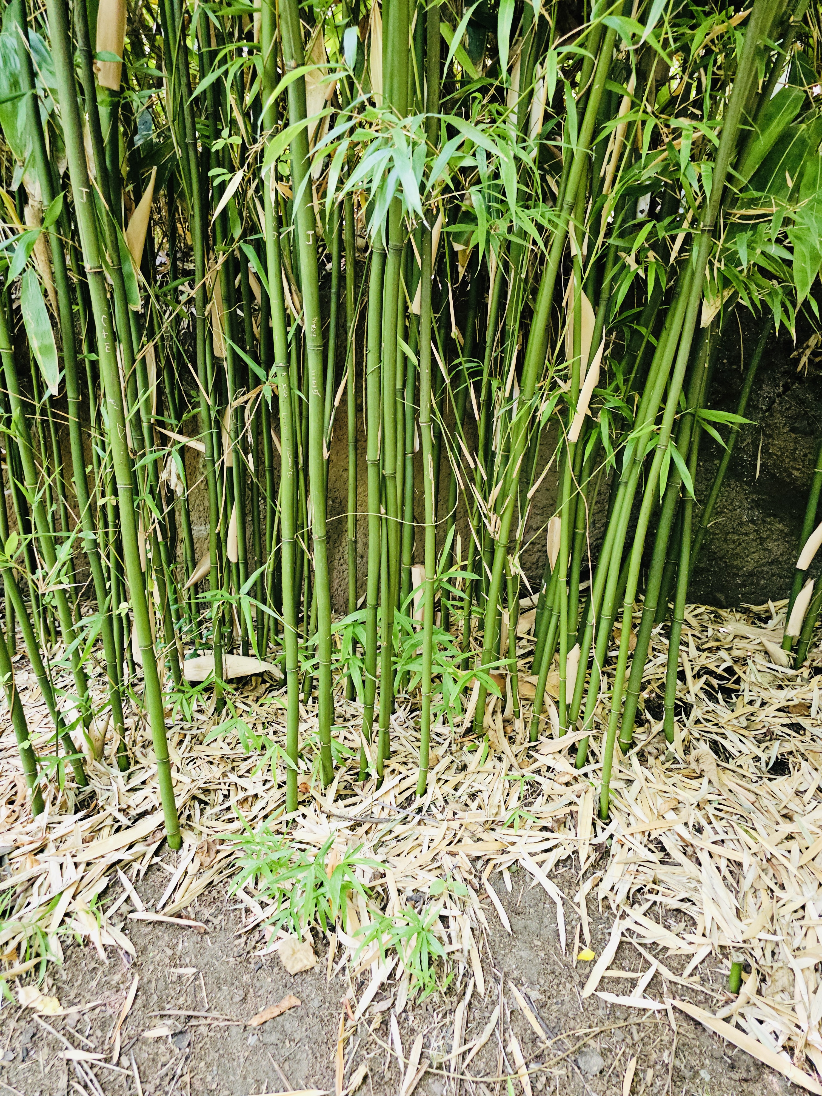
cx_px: 411
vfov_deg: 73.9
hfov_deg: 58.9
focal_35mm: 23
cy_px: 548
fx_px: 728
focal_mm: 6.3
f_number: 1.7
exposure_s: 1/60
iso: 640
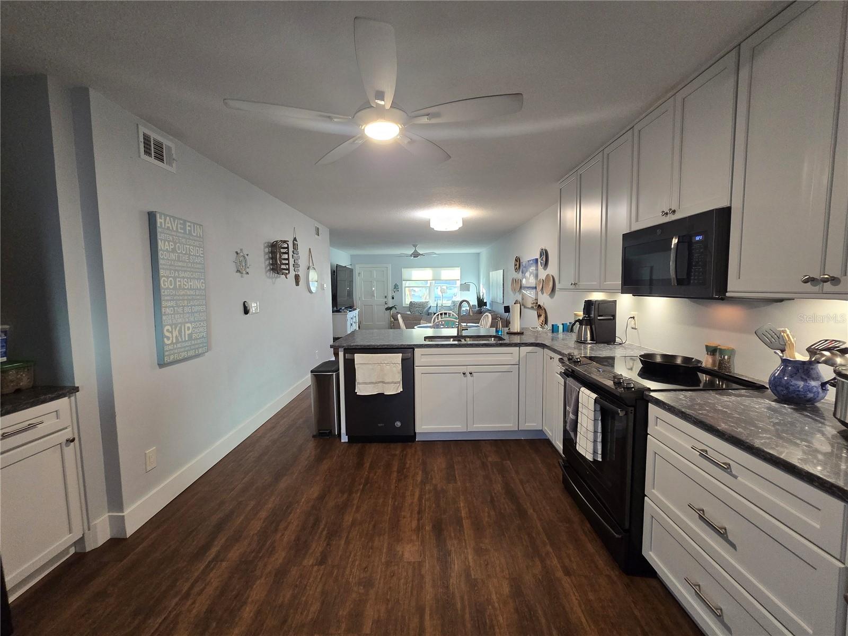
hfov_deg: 106.2
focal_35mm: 13
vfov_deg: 89.9
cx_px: 424
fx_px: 318
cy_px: 318
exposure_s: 1/60
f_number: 2.2
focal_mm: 2.2
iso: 320
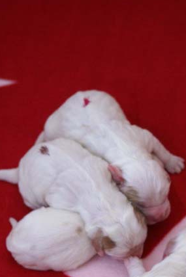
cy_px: 238
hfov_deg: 7.0
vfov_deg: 10.3
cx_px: 129
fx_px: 1530
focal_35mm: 198
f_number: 4
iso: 400
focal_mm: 75
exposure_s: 1/40
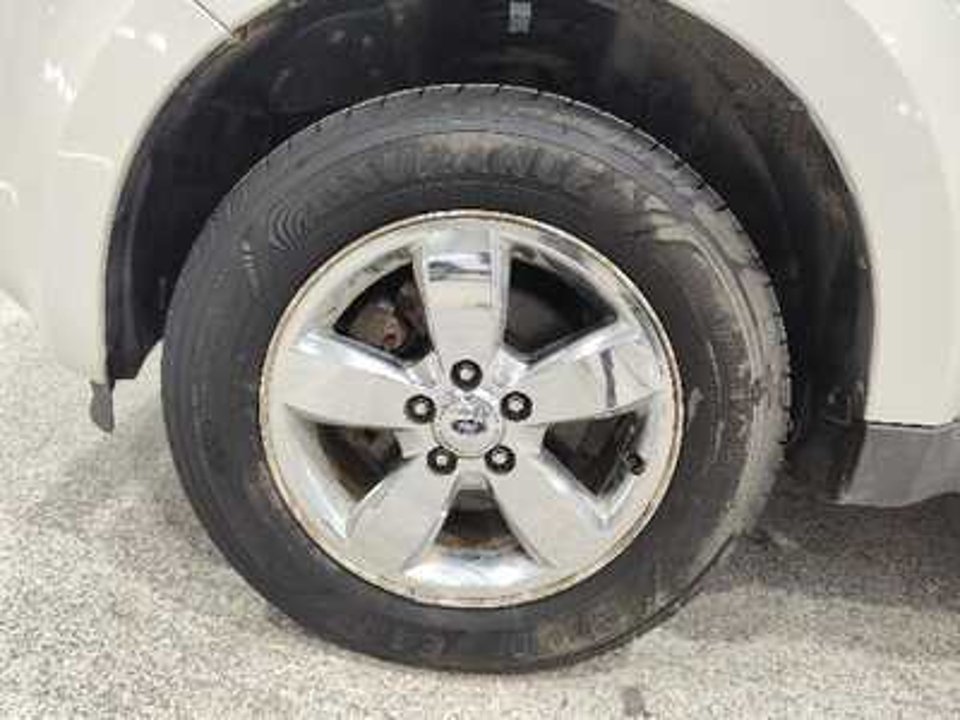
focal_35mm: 23
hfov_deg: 73.9
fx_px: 638
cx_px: 480
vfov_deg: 58.9
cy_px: 360
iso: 219
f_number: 1.8
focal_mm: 5.56
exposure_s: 1/120
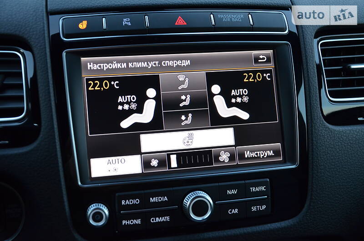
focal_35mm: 48
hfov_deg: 41.2
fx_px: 484
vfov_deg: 28.0
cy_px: 120
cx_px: 182
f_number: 4.2
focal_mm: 32
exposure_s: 1/50
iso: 800
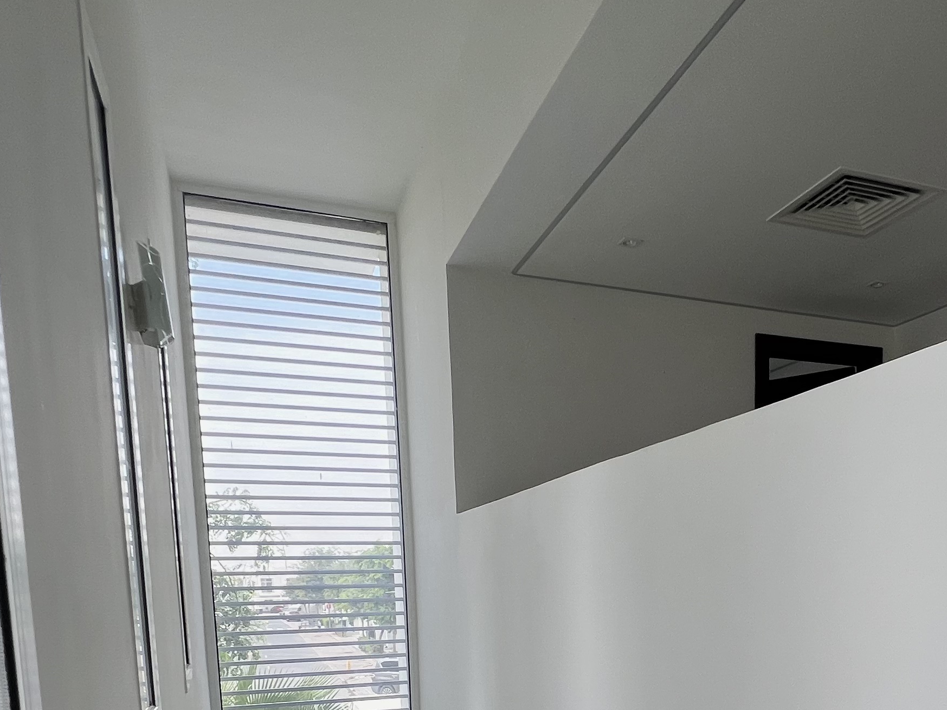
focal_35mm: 30
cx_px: 641
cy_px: 685
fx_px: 821
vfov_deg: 41.6
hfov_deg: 58.4
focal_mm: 1.57
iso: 32
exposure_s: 1/140
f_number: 1.8
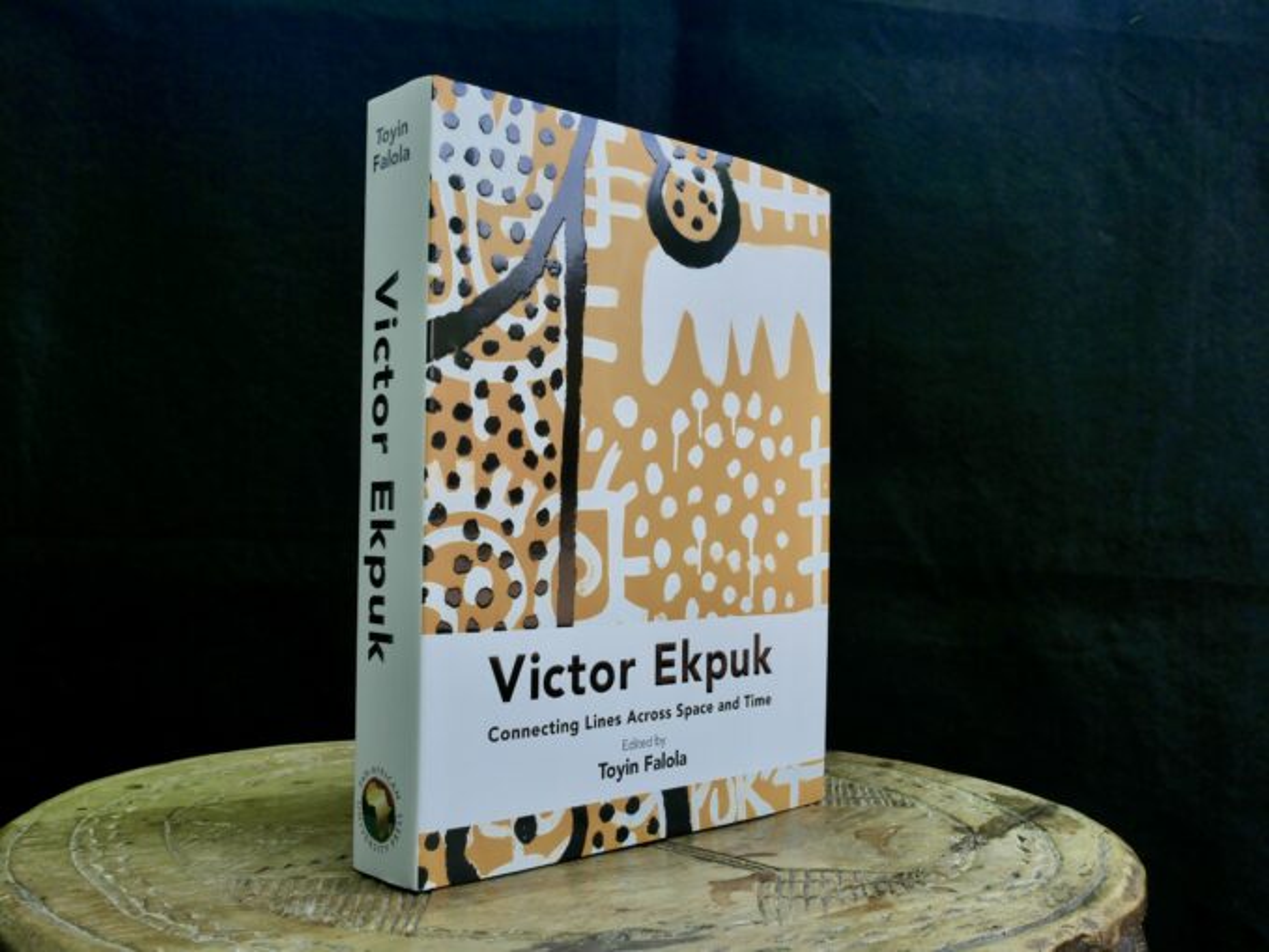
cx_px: 634
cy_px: 476
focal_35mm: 34
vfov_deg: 41.8
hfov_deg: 53.9
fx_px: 1247
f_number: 7.1
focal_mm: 17
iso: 200
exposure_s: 1/200
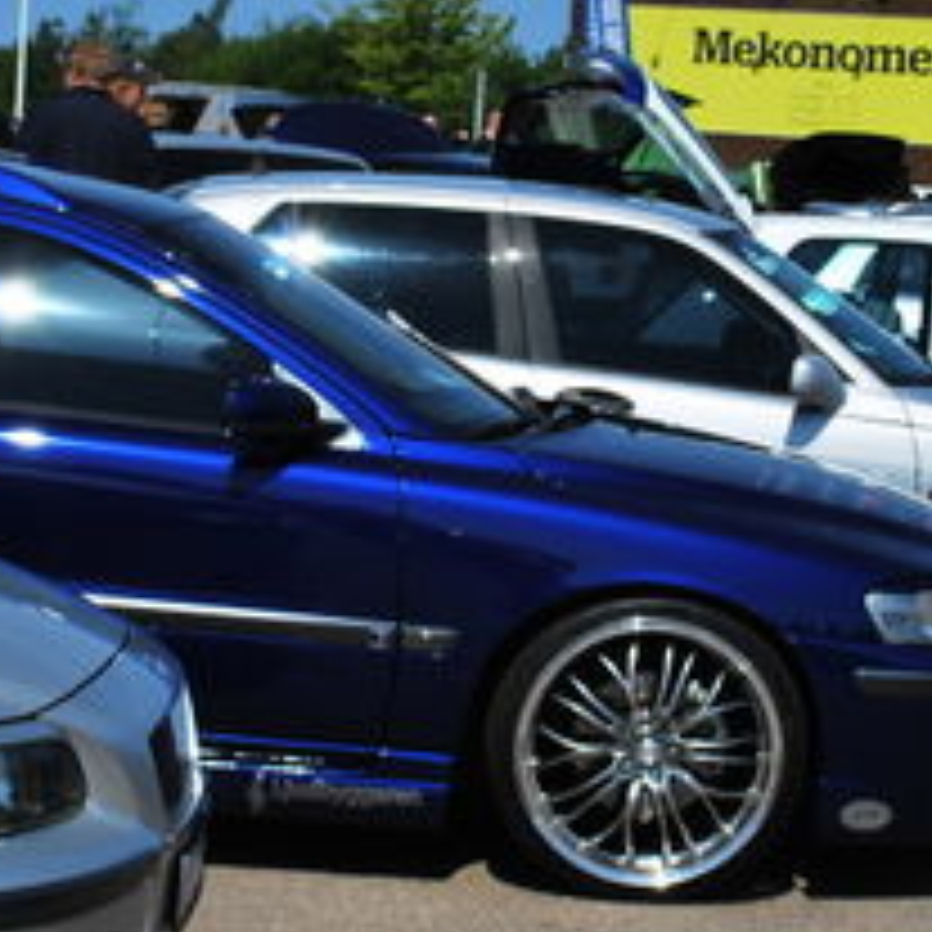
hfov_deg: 15.2
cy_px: 347
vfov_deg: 15.2
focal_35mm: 114
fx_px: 3482
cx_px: 648
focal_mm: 29
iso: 100
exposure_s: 1/500
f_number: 11
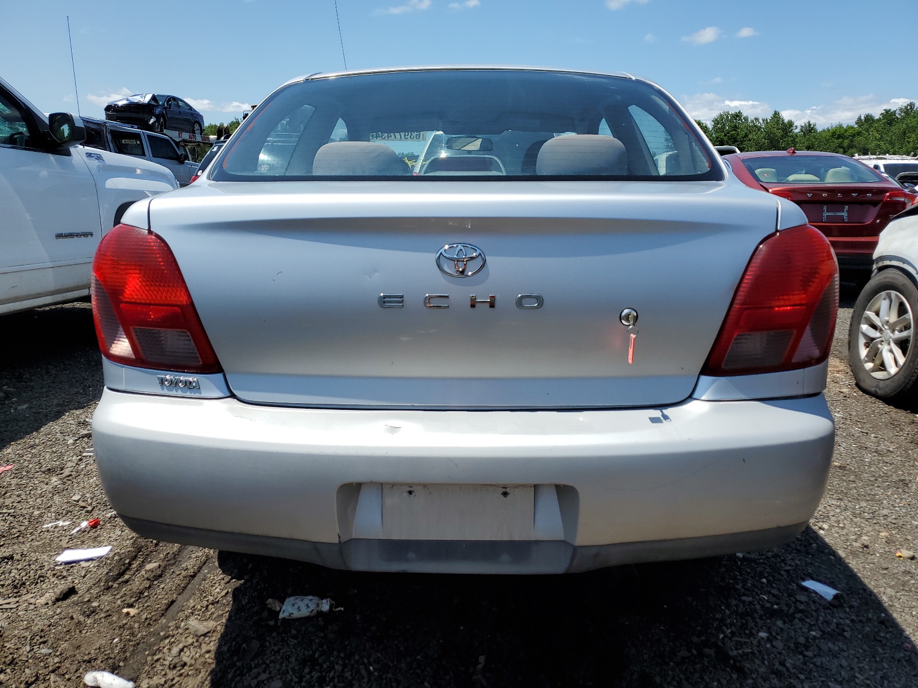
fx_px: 690
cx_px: 459
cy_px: 344
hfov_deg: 67.3
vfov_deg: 53.1
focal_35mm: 26
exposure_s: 1/3333
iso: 50
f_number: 1.5
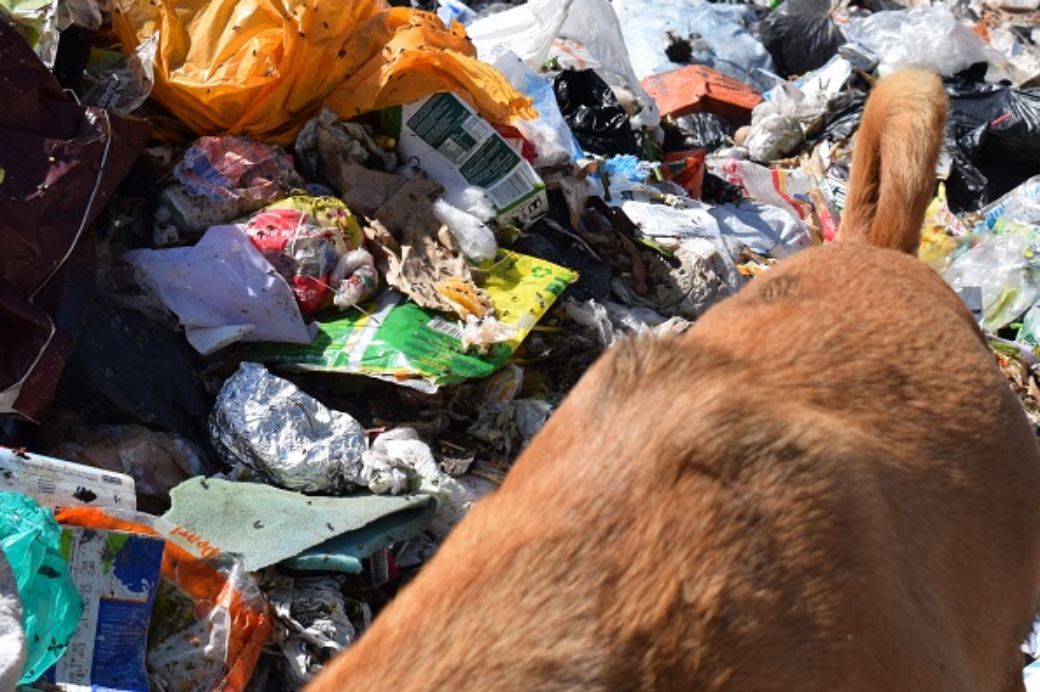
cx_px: 673
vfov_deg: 11.7
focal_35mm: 116
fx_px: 3349
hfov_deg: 17.6
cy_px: 119
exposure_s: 1/400
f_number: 10
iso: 200
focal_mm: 46
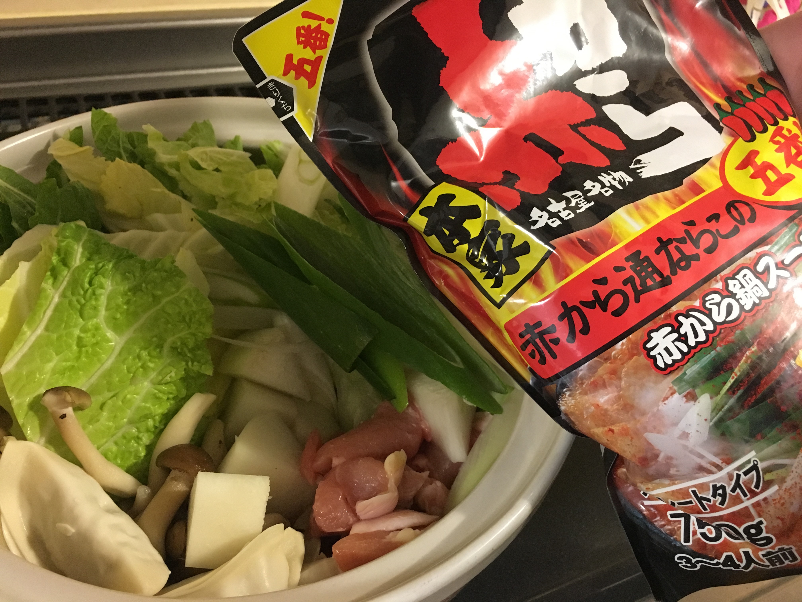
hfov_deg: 61.7
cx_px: 401
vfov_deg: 48.2
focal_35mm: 29
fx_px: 672
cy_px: 301
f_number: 2.2
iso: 250
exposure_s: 1/15
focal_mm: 4.15
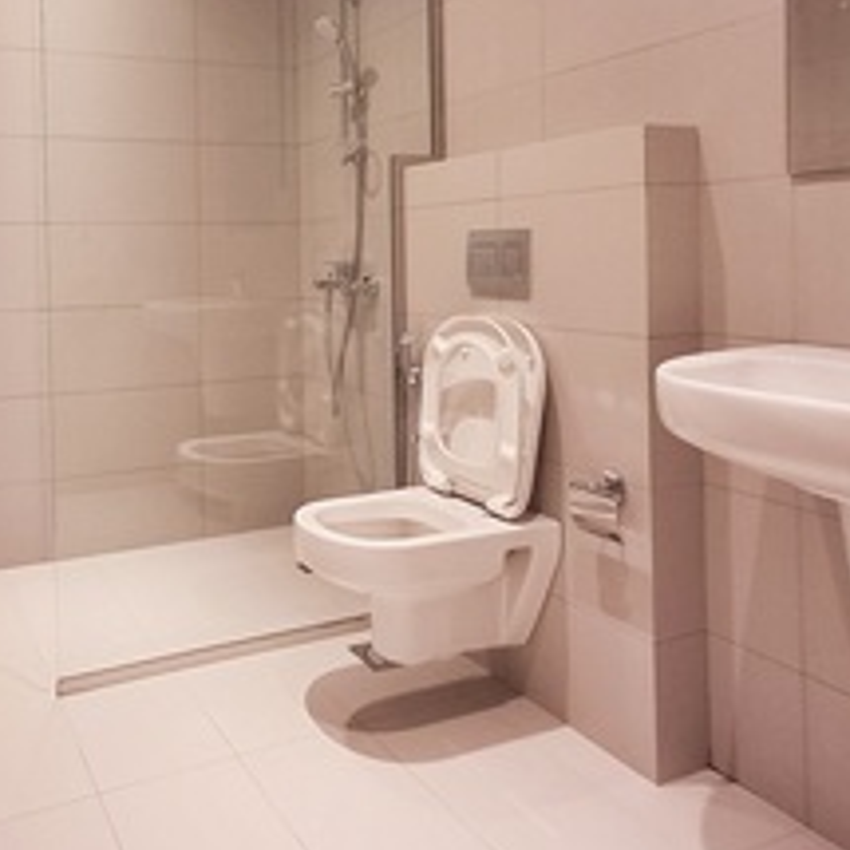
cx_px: 212
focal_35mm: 30
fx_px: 833
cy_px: 255
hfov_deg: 51.7
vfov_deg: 52.5
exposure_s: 1/50
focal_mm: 1.64
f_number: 2.2
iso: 125
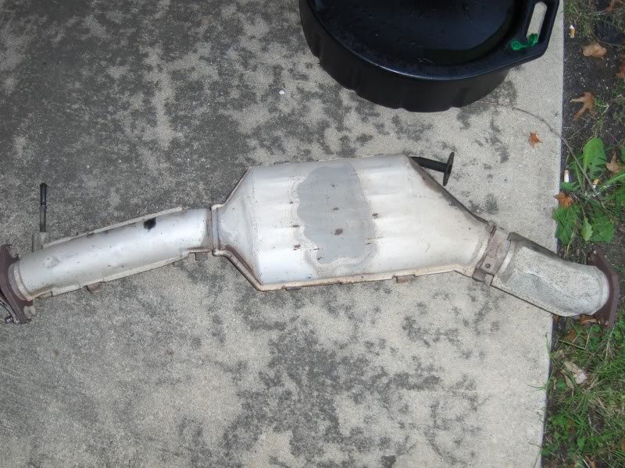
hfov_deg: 52.6
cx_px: 312
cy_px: 234
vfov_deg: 40.7
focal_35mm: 35
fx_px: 632
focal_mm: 7.5
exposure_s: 1/60
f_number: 2.8
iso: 100
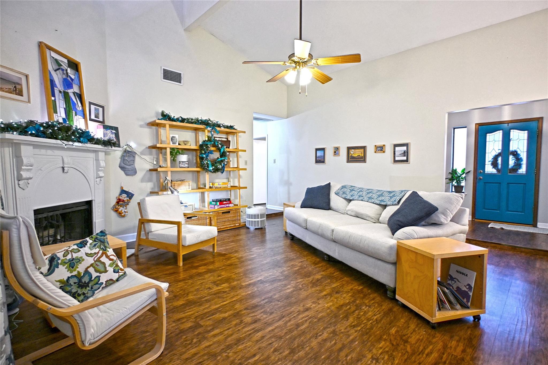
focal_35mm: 18
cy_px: 182
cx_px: 274
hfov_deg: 90.0
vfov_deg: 67.3
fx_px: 274
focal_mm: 12
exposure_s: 1/20
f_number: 3.5
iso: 360
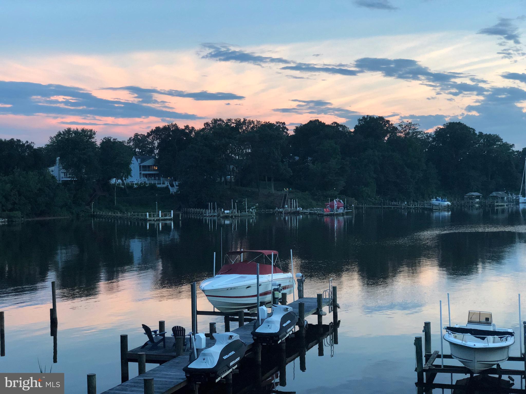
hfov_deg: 36.8
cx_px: 263
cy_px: 197
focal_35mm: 52
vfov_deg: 28.0
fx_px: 790
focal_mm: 6
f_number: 2.4
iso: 80
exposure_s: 1/60
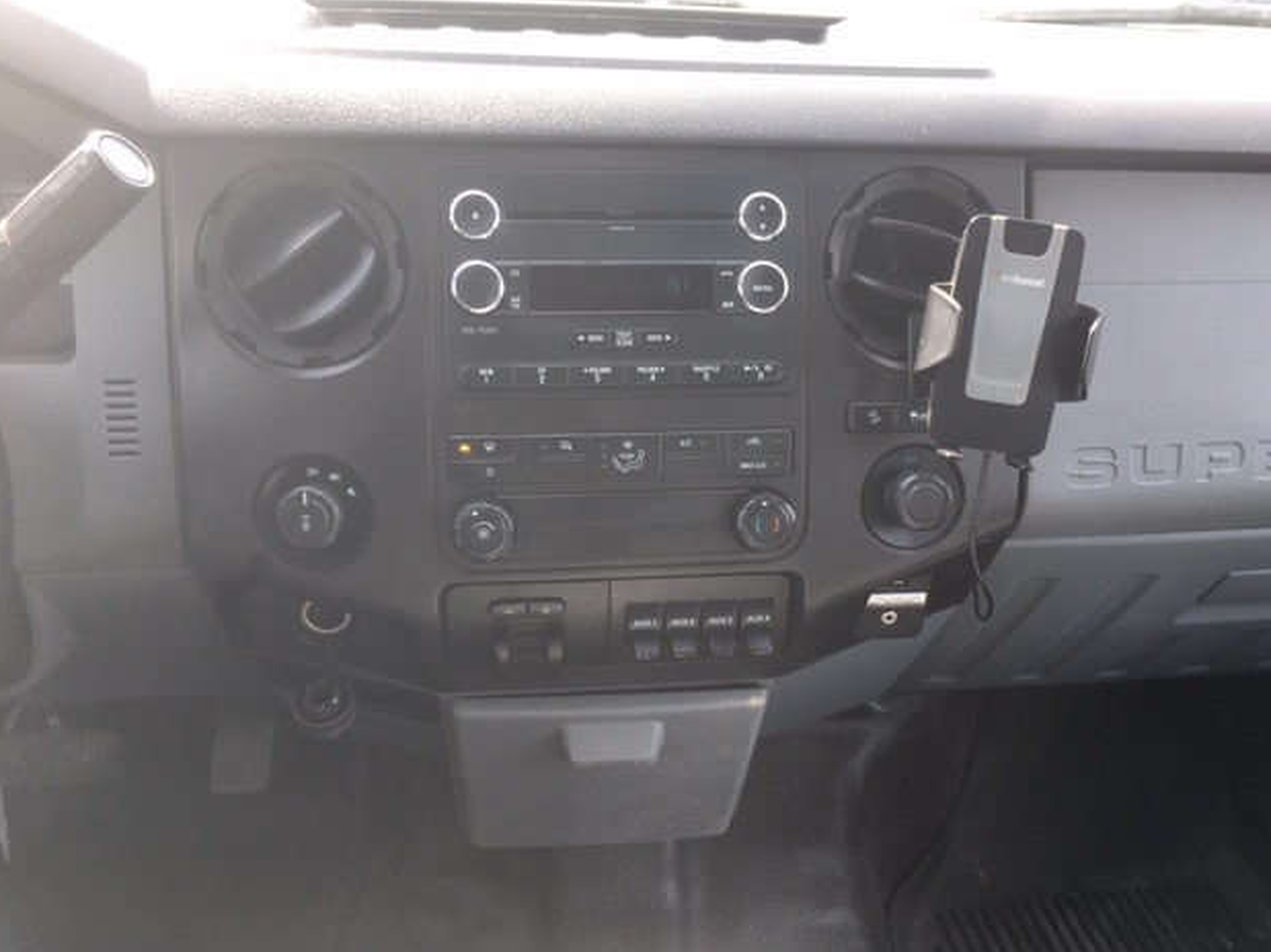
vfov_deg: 46.8
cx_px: 651
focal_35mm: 30
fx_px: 1101
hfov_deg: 60.0
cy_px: 466
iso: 32
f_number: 2.2
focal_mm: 4.15
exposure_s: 1/60
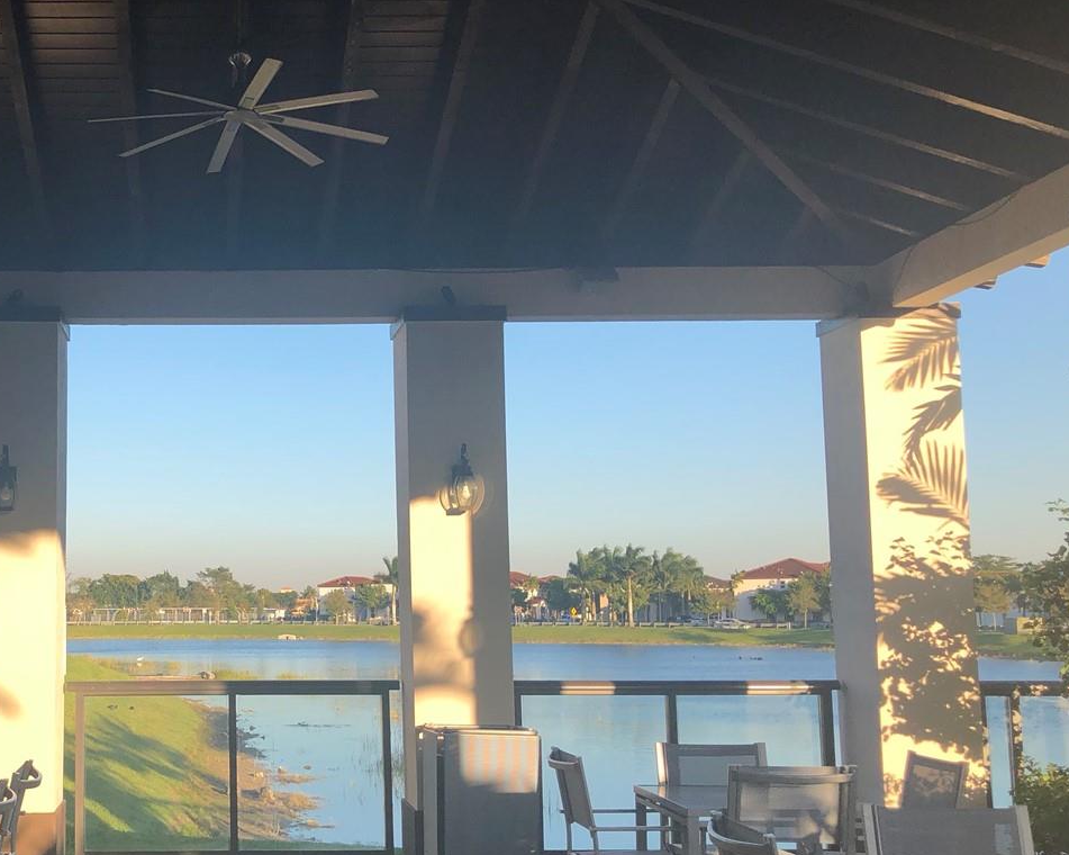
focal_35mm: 46
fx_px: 1455
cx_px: 200
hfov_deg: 38.7
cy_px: 472
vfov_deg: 32.7
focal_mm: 3.99
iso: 20
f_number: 1.8
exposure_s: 1/759
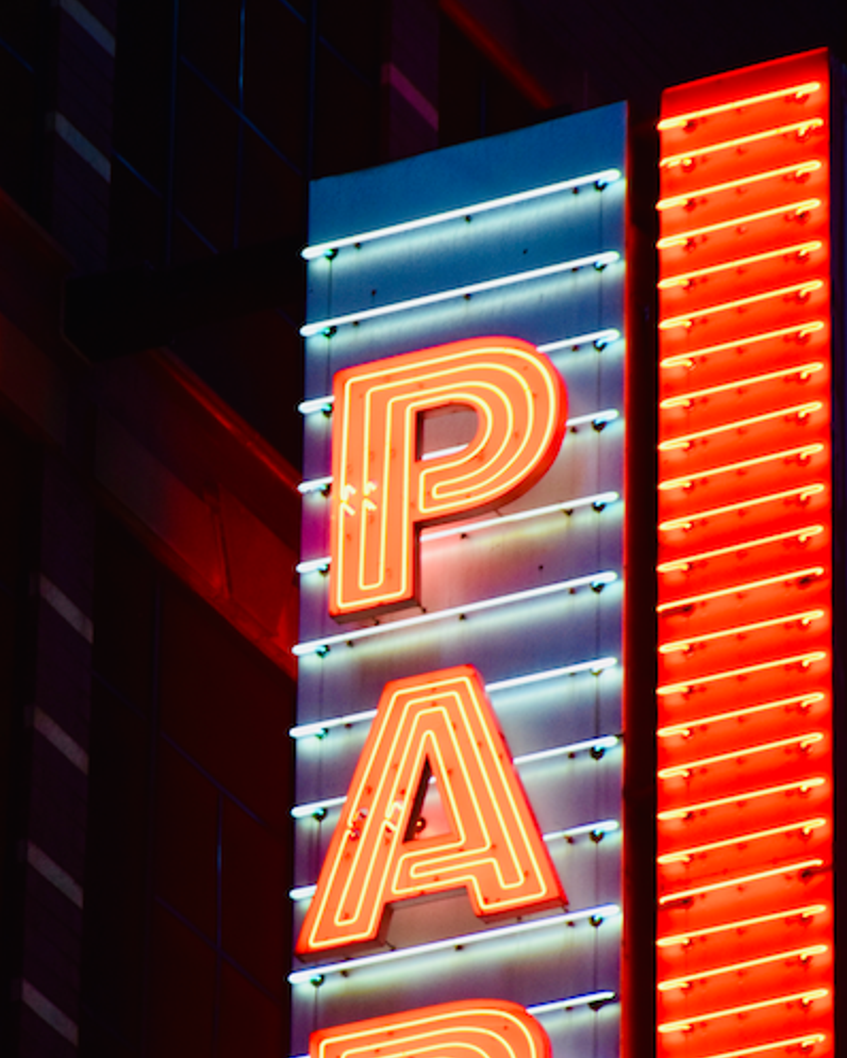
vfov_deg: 5.4
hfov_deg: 4.3
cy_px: 528
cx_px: 157
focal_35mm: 361
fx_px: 11305
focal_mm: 170
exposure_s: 1/100
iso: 2000
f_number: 5.6
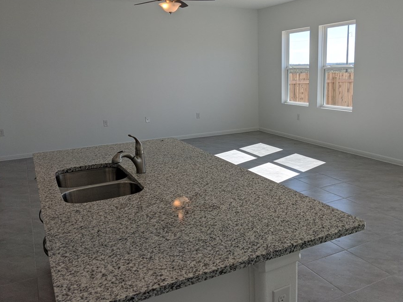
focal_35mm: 32
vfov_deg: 44.1
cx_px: 236
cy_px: 136
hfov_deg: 56.5
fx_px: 373
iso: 56
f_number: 1.73
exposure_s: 1/1466
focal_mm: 4.38
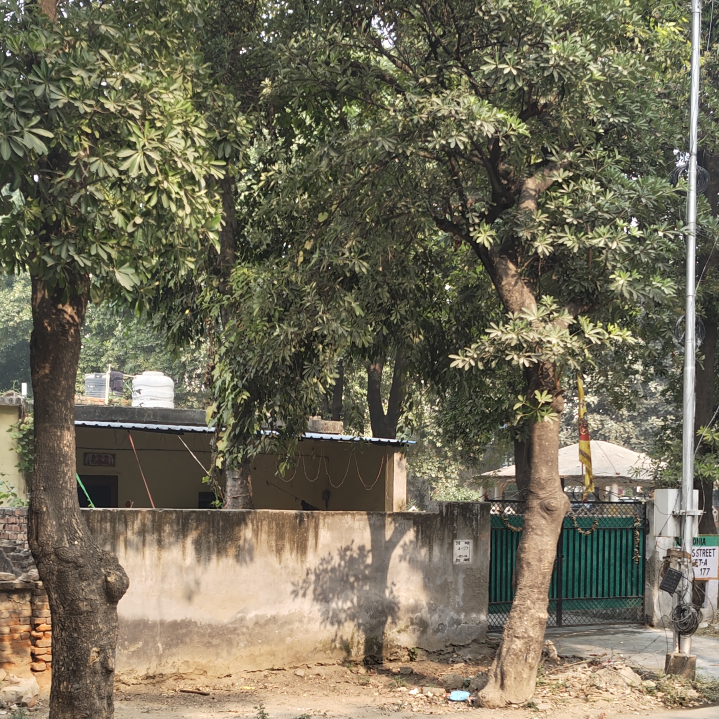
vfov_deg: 28.1
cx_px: 374
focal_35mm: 60
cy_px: 551
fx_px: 1410
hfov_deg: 28.6
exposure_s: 1/100
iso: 54
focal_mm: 5.56
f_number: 1.88
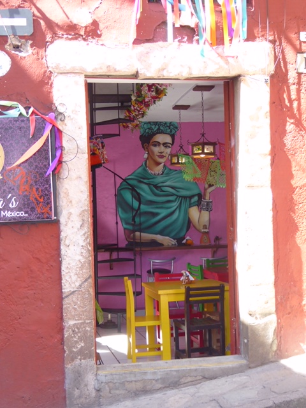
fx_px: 672
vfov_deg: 33.8
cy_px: 204
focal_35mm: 57
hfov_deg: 25.7
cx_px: 153
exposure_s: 1/60
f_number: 4.1
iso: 200
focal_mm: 9.6
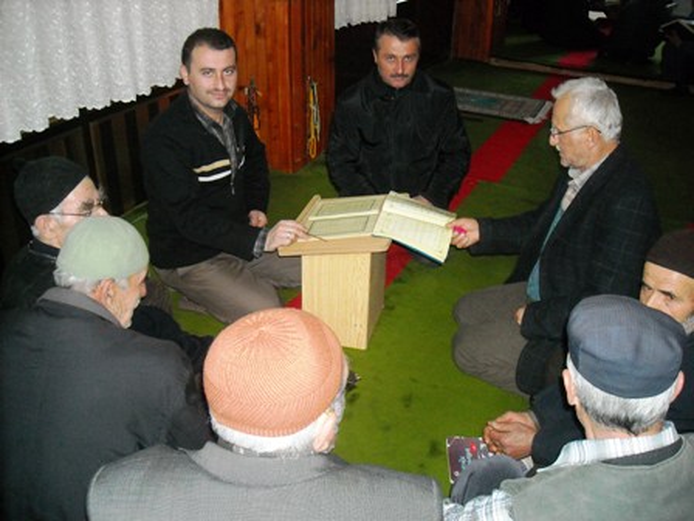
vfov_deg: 40.7
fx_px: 702
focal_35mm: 35
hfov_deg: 52.6
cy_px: 260
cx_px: 347
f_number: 2.8
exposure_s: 1/60
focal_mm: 5.7
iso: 400
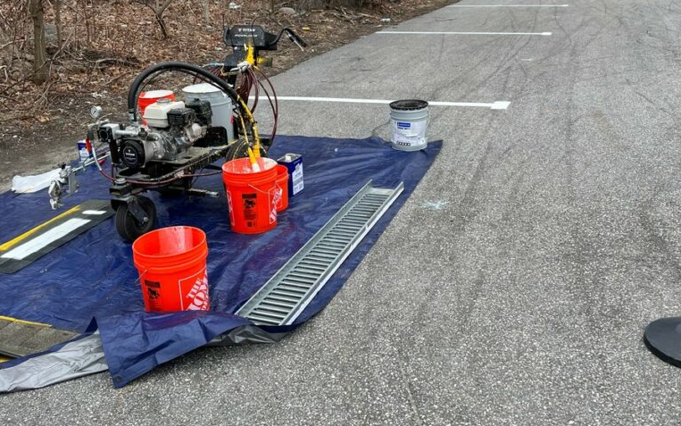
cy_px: 155
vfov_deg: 34.2
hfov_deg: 52.7
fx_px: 687
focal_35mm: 37
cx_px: 341
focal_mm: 5.1
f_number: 1.6
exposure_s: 1/1140
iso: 50
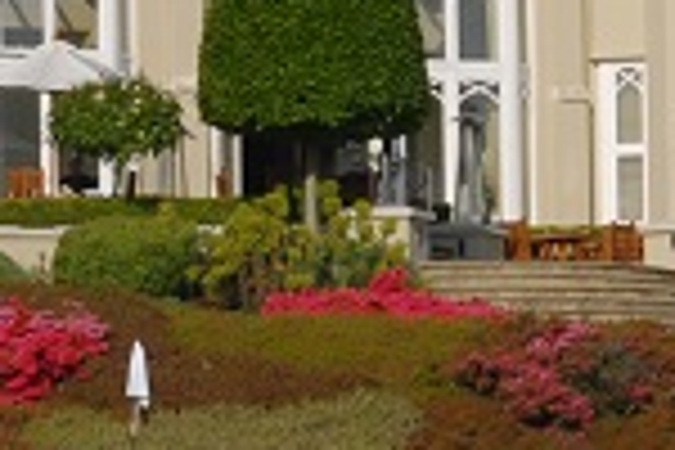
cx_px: 639
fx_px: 12212
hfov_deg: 3.2
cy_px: -268
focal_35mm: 651
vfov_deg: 2.1
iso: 125
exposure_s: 1/250
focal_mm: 65
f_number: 9
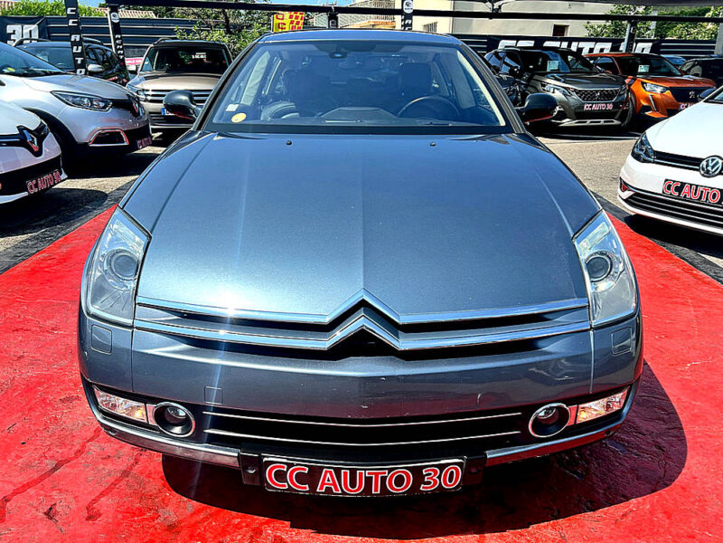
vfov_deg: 53.1
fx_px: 543
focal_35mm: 26
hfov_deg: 67.3
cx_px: 362
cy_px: 272
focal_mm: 5.7
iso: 50
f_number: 1.5
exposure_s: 1/2994
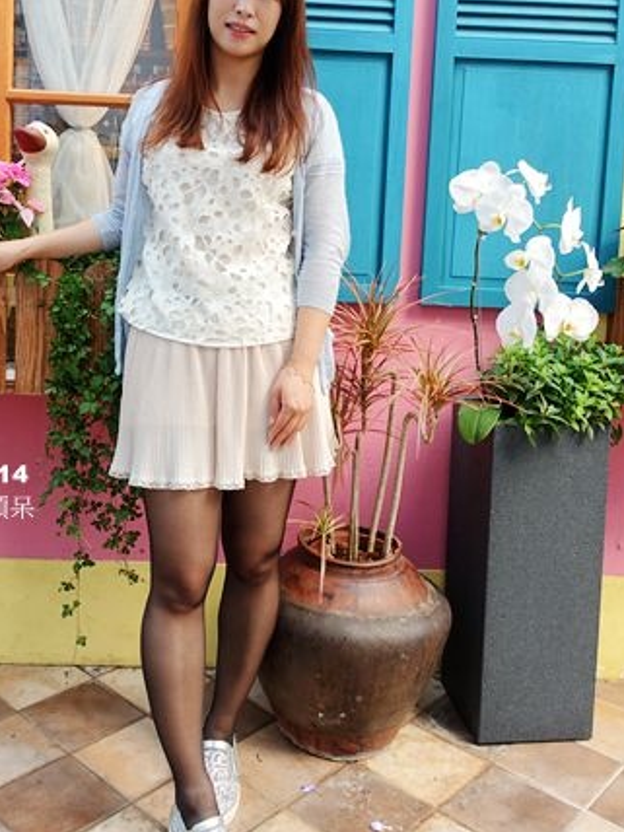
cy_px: 286
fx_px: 841
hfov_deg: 40.6
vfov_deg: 51.8
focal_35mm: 35
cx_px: 279
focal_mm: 8.8
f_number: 2.8
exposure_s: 1/125
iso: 125
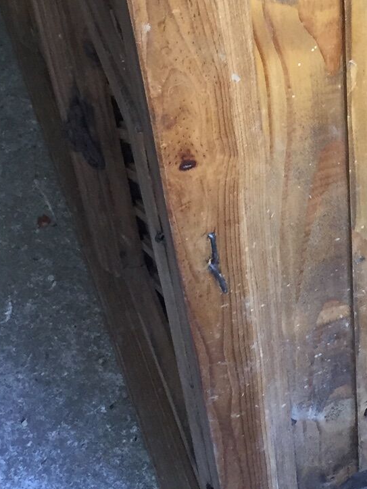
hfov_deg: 17.0
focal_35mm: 82
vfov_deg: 23.3
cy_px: 54
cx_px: 466
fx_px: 1159
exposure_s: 1/33
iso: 64
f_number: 2.2
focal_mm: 4.15
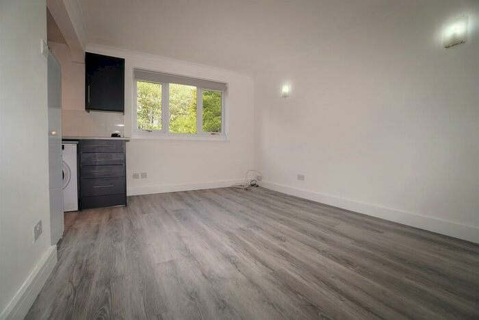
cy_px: 160
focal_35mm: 15
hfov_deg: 100.4
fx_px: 200
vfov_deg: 77.4
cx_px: 240
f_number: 4.5
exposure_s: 1/60
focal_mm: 10
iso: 100
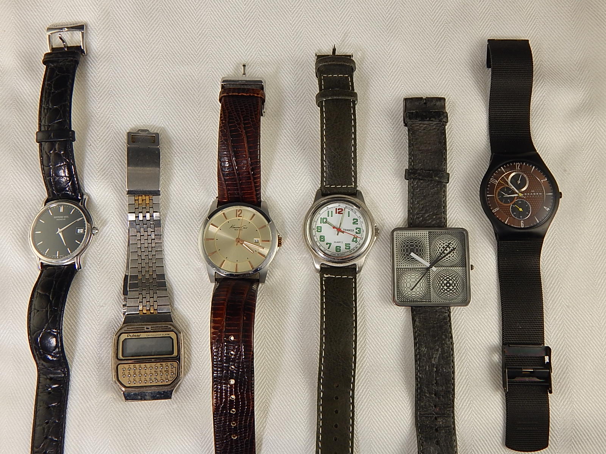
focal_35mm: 38
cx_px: 303
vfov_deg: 37.7
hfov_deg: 49.0
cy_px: 227
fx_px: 665
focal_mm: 6.8
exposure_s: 1/60
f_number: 3.4
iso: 125
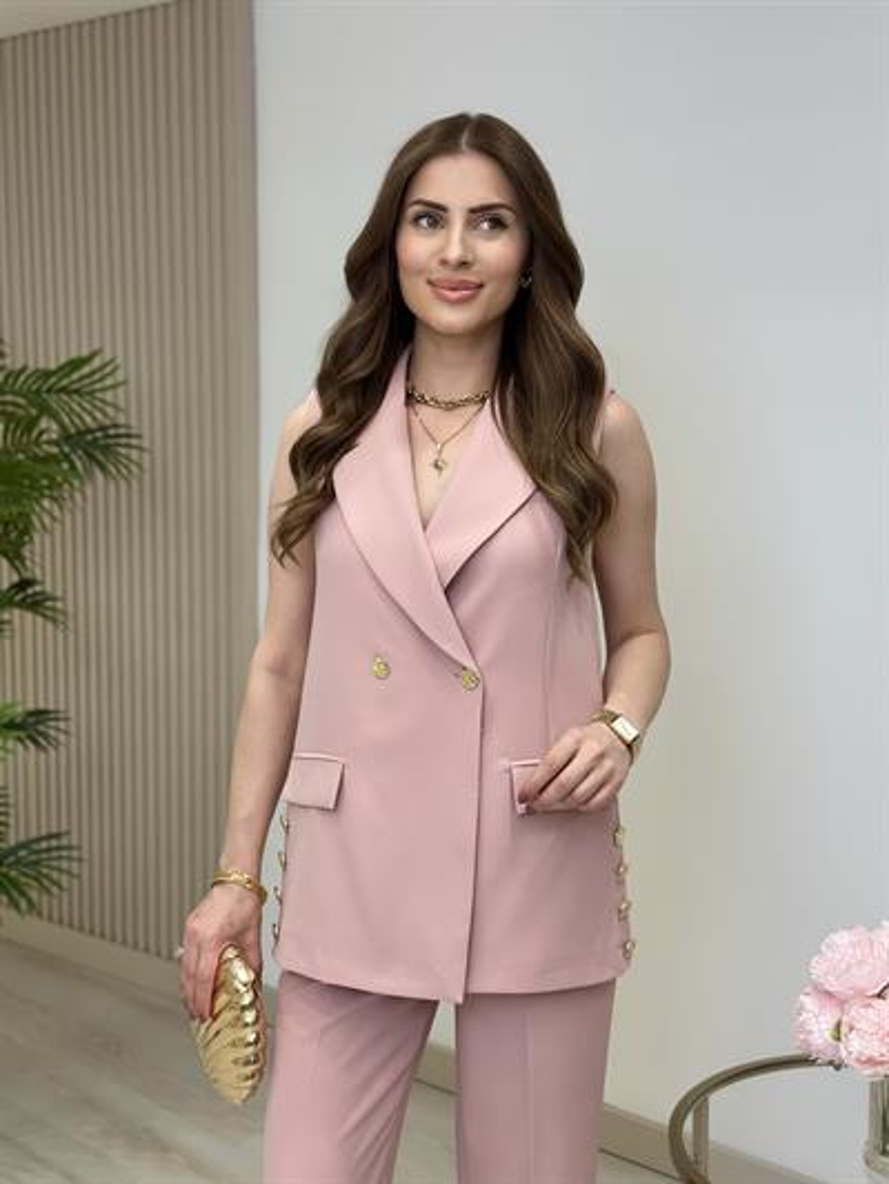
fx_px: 1643
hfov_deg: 30.3
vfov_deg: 39.6
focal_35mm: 48
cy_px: 592
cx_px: 444
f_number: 1.78
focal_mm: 6.86
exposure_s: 1/274
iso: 80
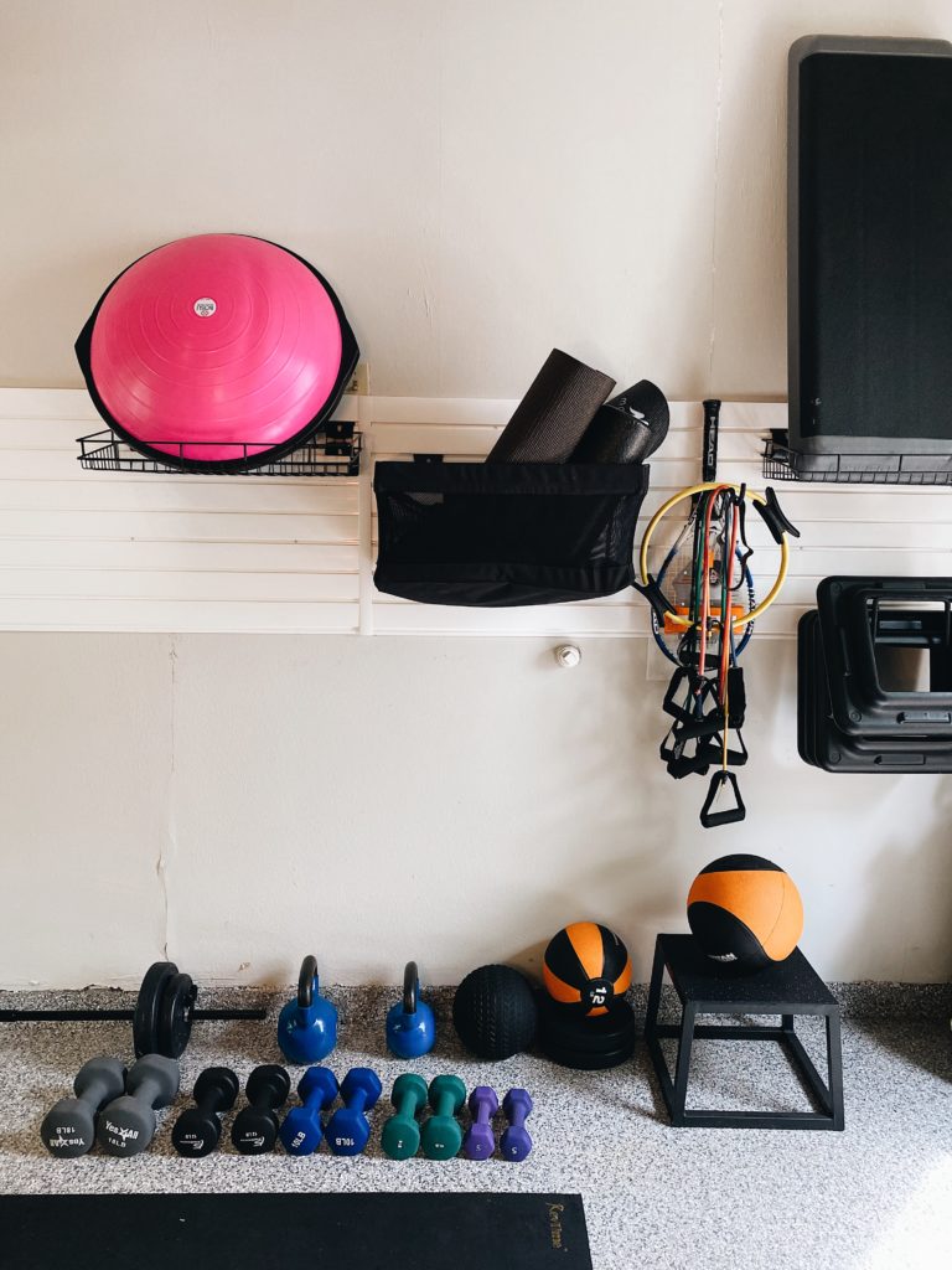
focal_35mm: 26
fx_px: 953
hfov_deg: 53.1
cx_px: 476
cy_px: 635
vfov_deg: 67.3
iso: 125
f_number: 1.8
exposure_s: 1/120
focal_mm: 4.25
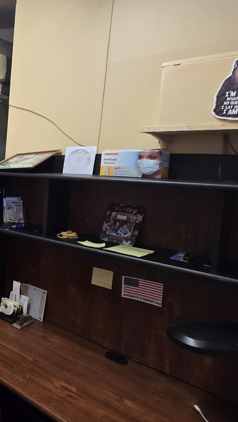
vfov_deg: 73.6
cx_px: -124
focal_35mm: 25
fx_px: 280
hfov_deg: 28.4
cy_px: 179
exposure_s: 1/60
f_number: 2.2
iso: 160
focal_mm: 2.2
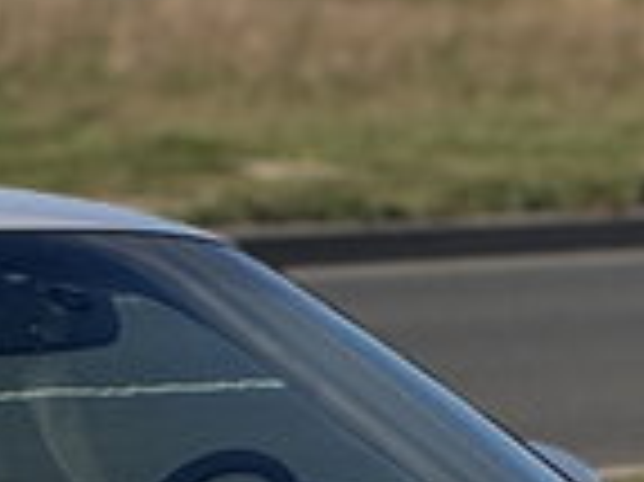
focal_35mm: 643
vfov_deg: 2.3
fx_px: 11952
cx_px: -36
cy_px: 721
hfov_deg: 3.1
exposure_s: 1/2083
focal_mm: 15.66
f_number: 2.8
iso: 50
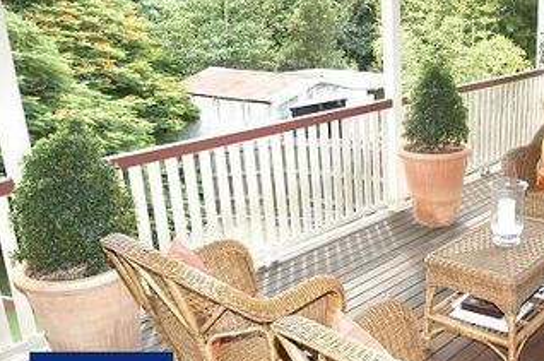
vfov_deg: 35.1
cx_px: 399
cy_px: 199
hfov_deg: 49.3
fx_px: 569
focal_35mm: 38
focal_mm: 17
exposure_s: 1/180
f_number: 5.6
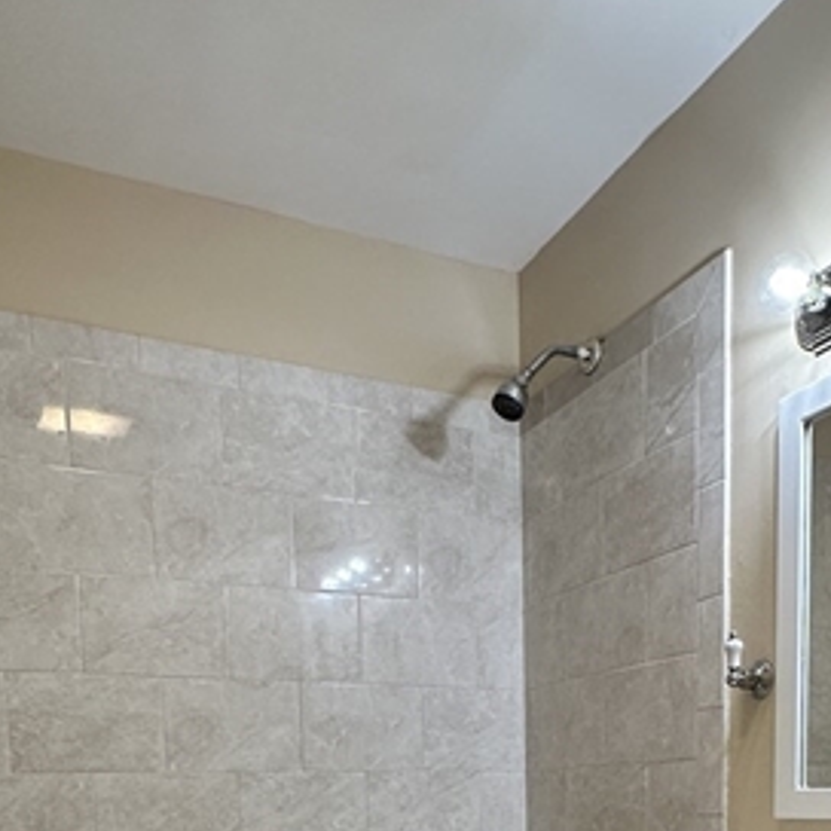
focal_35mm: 35
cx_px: 452
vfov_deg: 39.1
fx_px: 951
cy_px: 907
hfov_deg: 47.2
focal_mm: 2.22
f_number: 2.2
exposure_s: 1/120
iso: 200
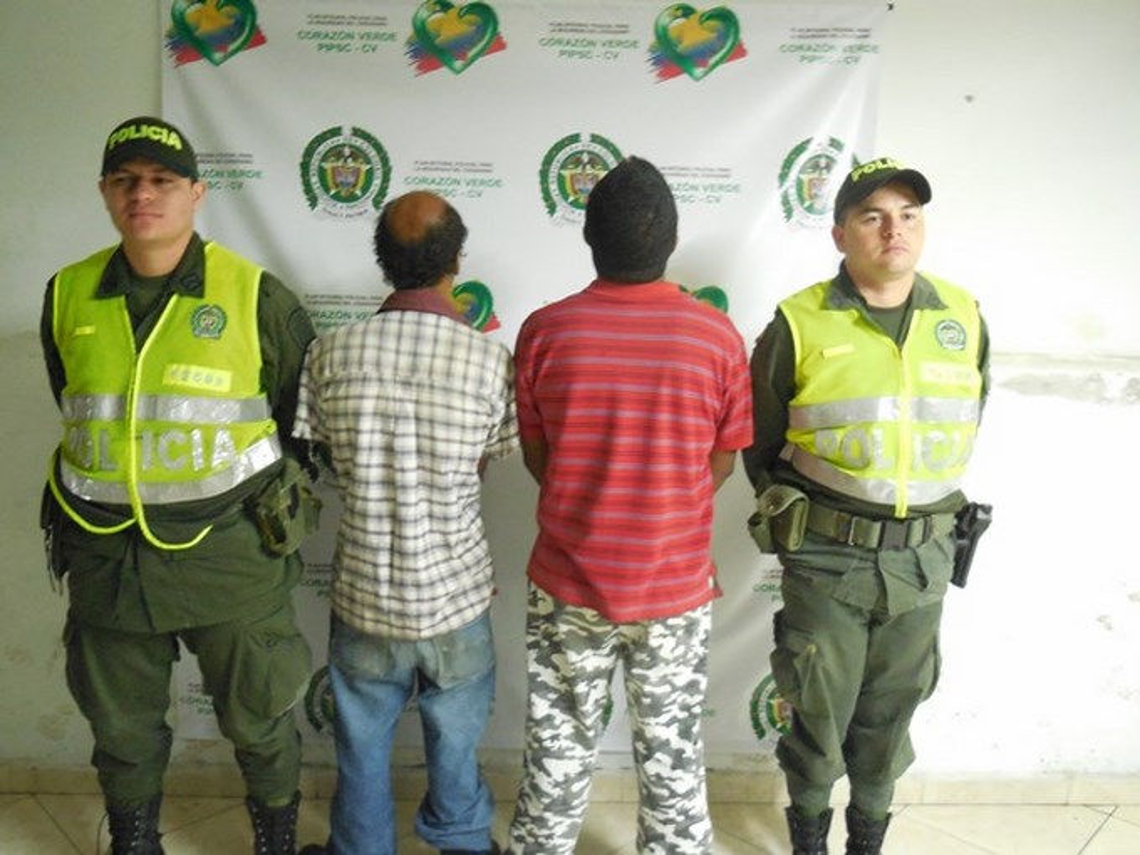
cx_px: 570
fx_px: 988
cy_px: 428
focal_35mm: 30
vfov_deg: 46.8
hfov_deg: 60.0
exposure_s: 1/6
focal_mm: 5.3
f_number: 3.2
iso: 800
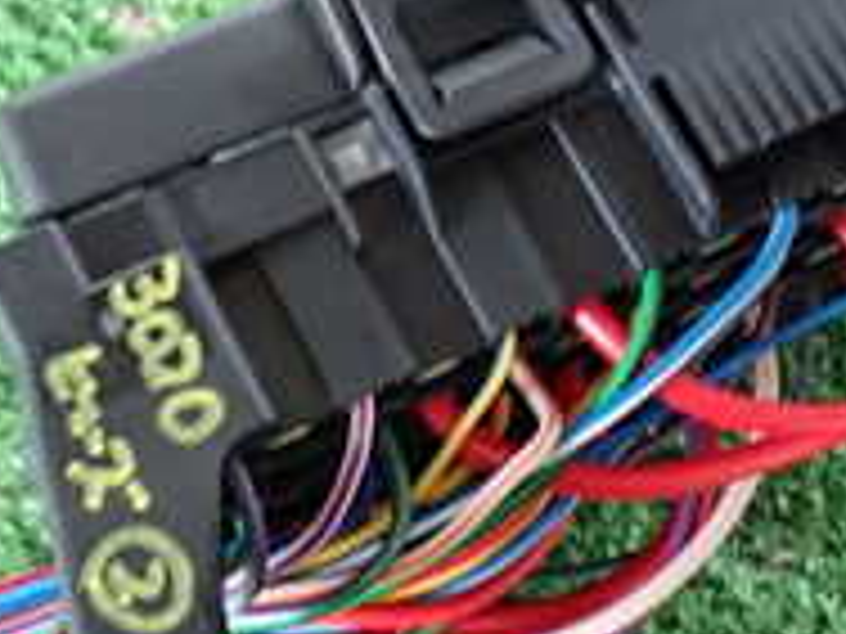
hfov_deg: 17.0
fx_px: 2811
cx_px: 702
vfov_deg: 12.9
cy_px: 310
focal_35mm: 115
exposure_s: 1/30
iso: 800
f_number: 2.5
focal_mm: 6.37
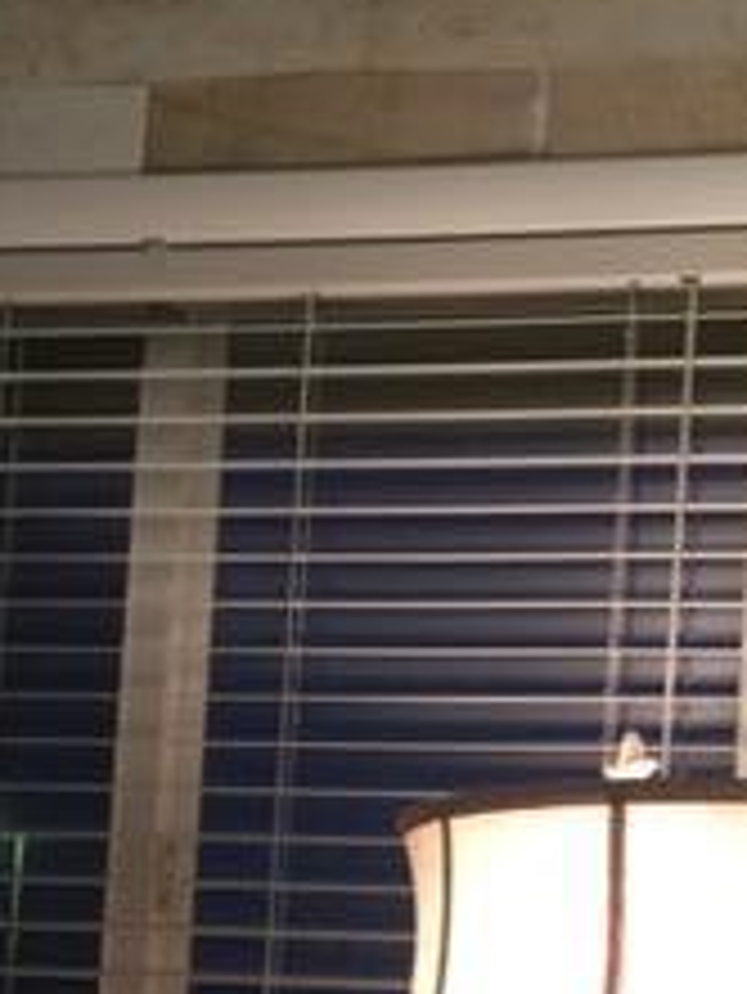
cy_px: 1120
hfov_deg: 17.6
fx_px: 2415
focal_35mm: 84
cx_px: 274
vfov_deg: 21.9
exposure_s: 1/30
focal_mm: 4.15
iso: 160
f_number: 2.2
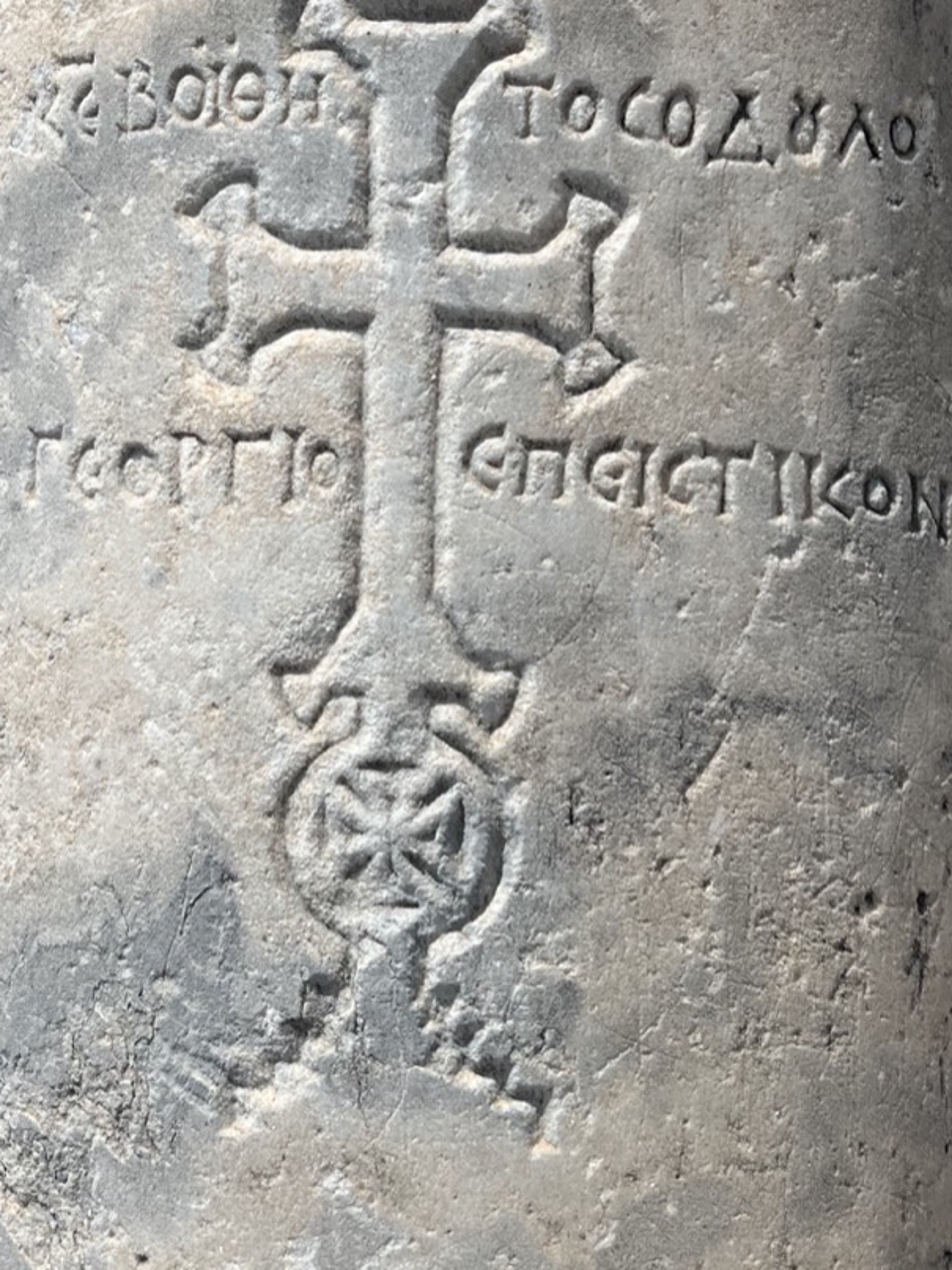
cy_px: 541
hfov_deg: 42.9
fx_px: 1210
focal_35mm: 33
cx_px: 461
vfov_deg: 55.1
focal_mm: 5.7
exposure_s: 1/8000
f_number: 1.5
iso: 50
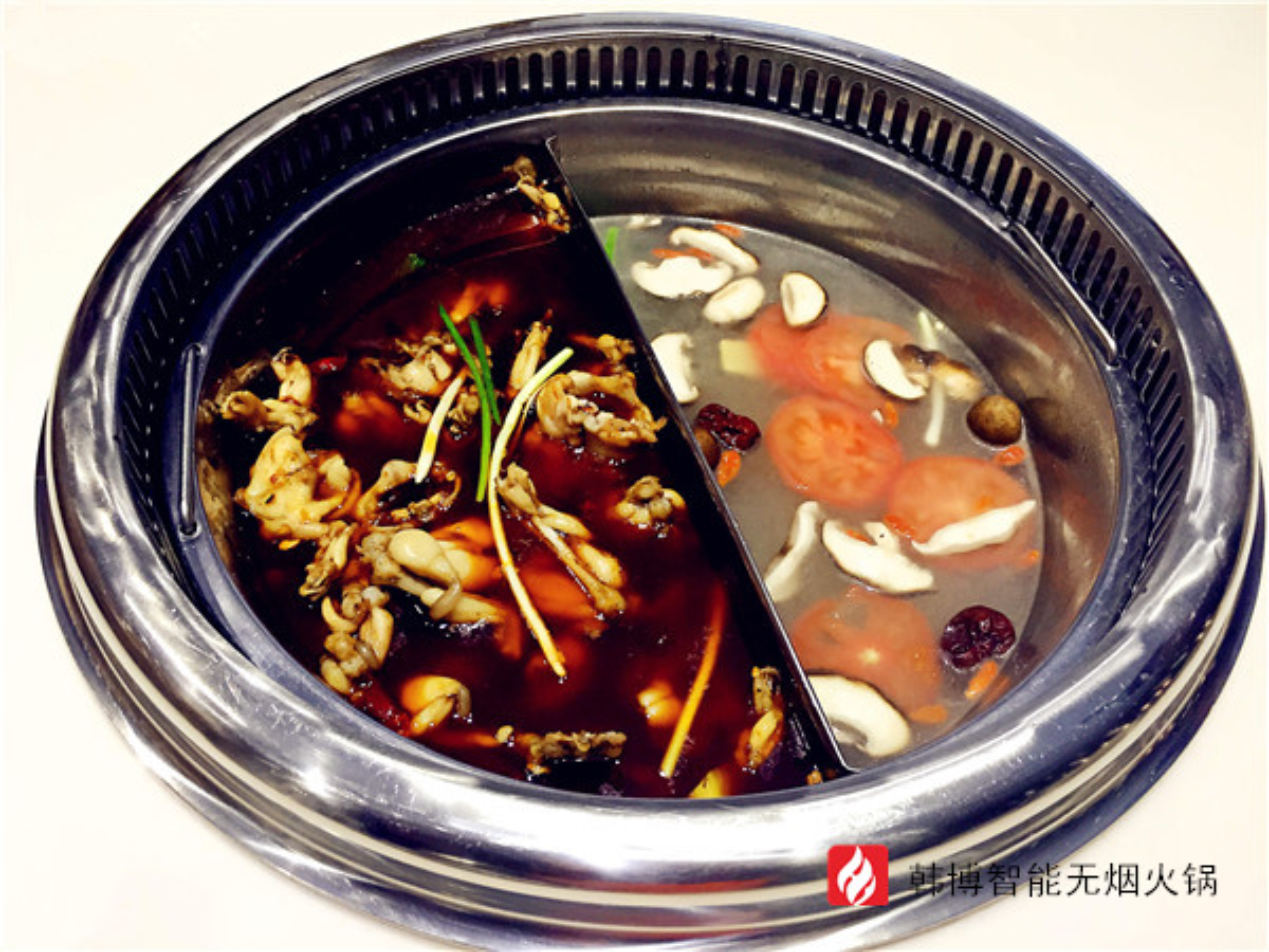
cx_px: 634
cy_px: 476
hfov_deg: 61.7
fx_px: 1063
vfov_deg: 48.2
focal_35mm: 29
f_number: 2.2
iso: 125
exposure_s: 1/30
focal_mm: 4.15
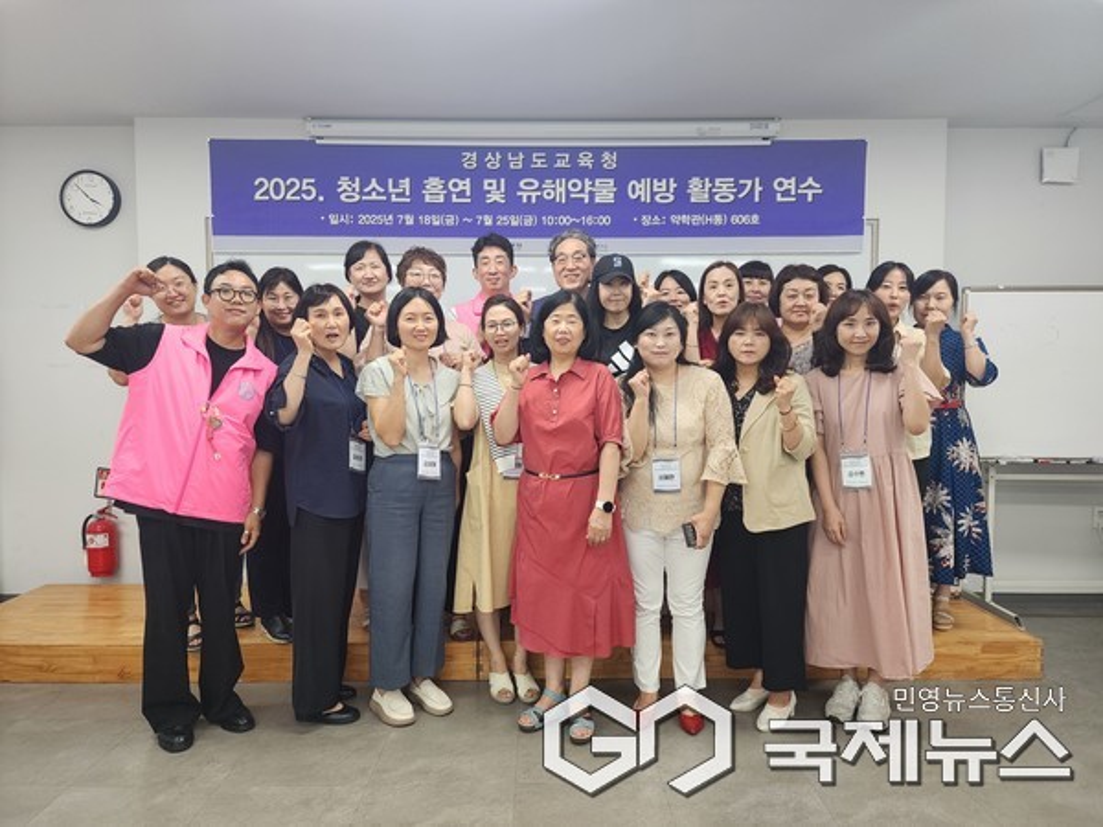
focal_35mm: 23
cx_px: 552
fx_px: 733
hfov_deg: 73.9
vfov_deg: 58.9
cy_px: 414
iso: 200
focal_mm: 6.4
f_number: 1.8
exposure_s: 1/120
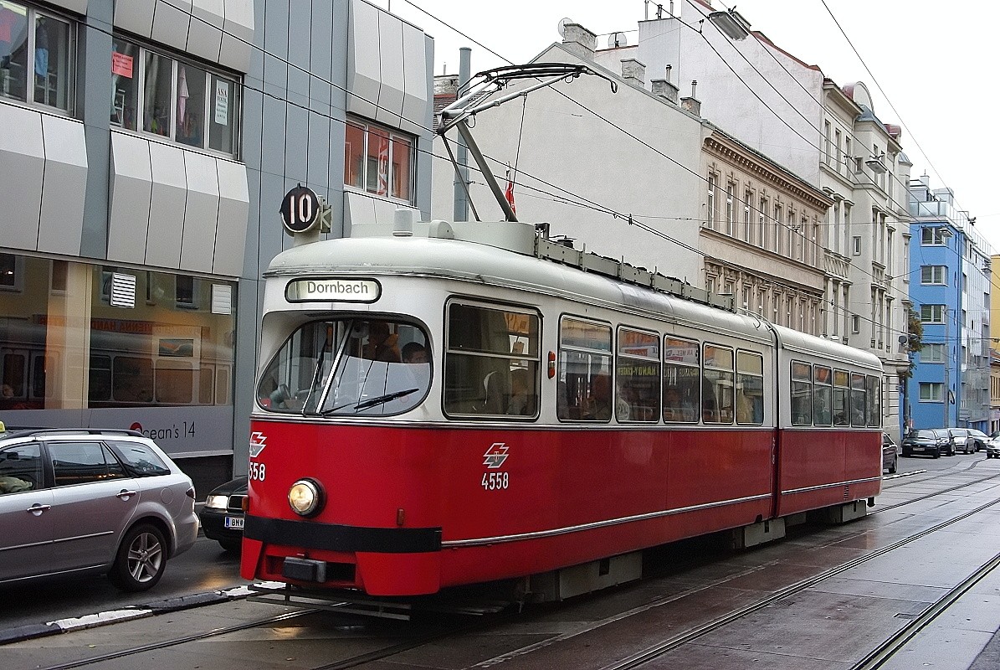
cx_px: 500
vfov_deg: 29.3
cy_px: 335
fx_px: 1279
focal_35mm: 46
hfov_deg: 42.7
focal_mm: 31
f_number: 5.6
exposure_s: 1/200
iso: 800
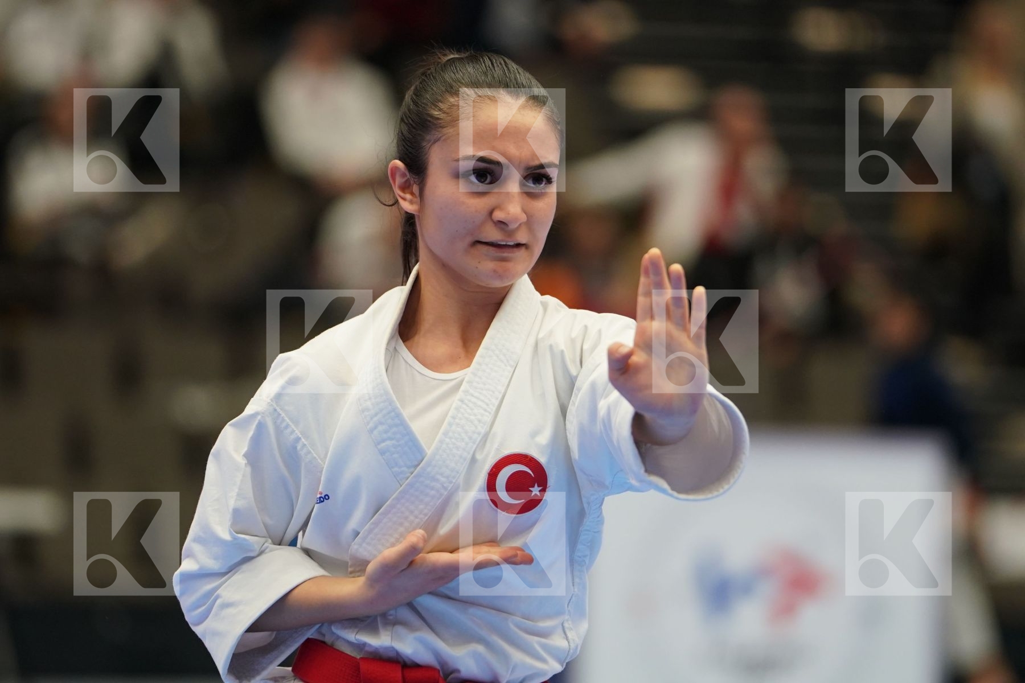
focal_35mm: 300
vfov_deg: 4.6
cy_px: 342
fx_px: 8541
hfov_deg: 6.9
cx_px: 512
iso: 1250
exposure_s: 1/500
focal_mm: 200
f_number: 2.8
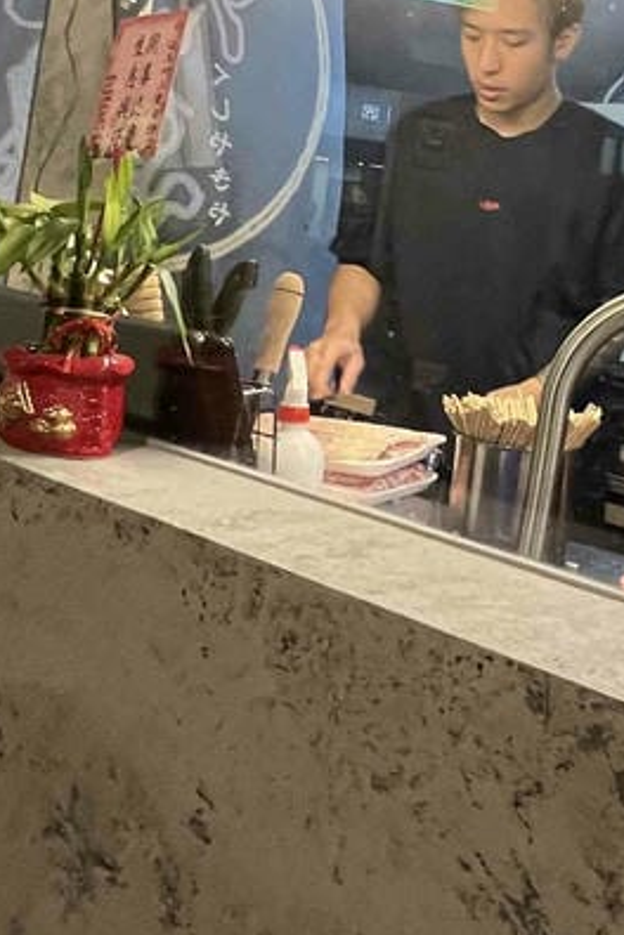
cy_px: 267
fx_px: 1066
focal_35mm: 41
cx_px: 669
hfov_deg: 29.7
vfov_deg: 46.2
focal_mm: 1.57
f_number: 1.8
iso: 250
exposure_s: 1/120
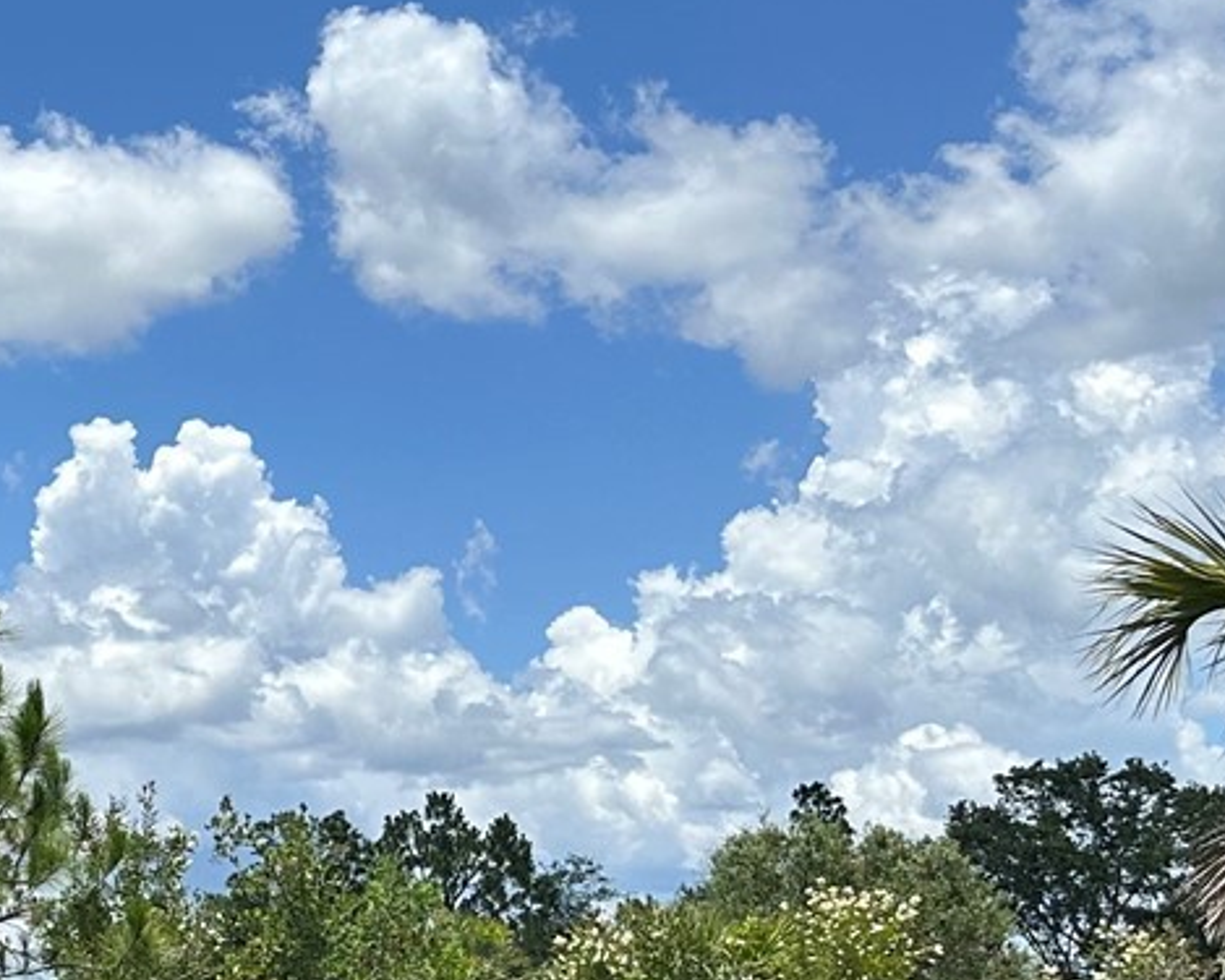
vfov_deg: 18.8
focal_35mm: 80
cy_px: 904
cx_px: -559
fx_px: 2900
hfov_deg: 20.7
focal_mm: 6.86
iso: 80
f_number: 1.78
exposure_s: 1/4184
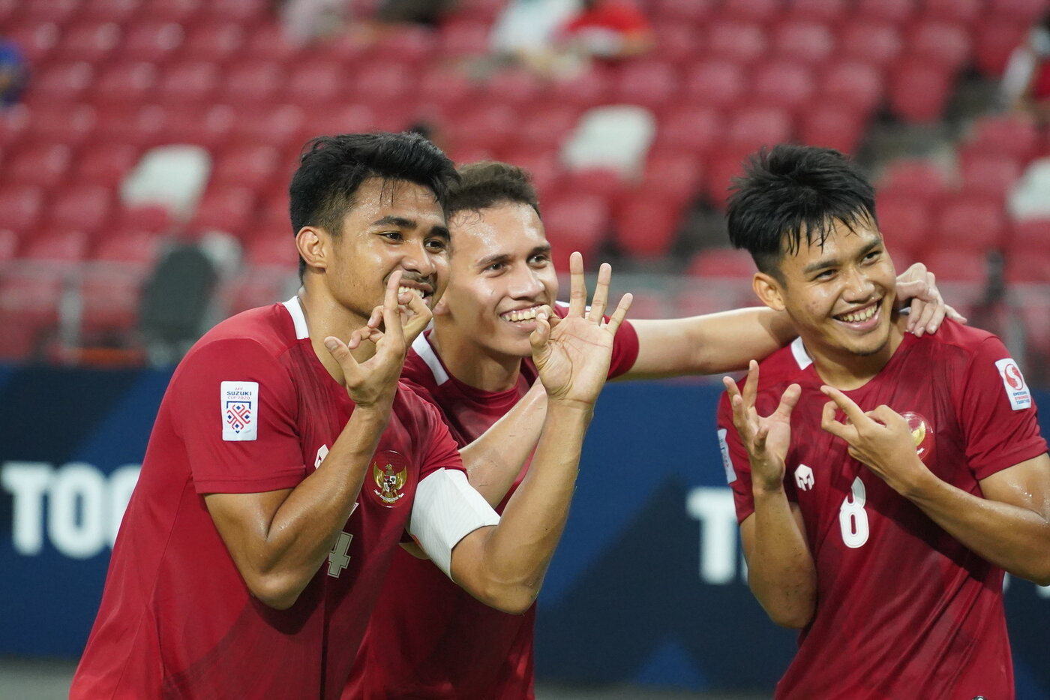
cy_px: 350
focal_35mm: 300
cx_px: 525
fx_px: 8748
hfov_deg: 6.9
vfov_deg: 4.6
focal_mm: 200
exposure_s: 1/1000
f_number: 4
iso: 8000
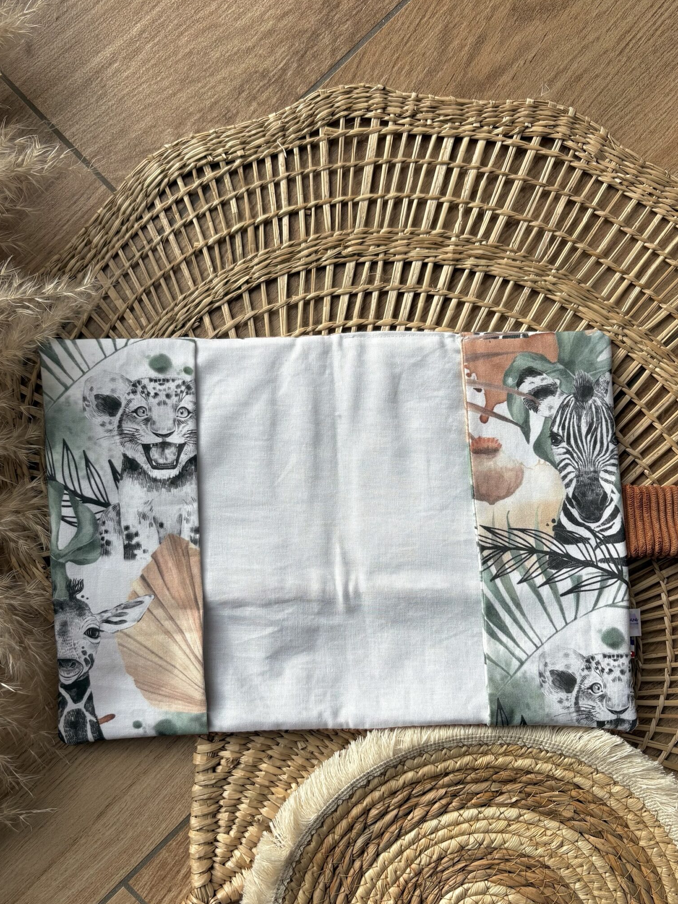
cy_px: 519
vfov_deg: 55.1
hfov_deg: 42.9
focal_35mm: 33
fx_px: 862
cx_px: 320
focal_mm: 5.96
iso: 50
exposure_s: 1/1239
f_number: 1.6
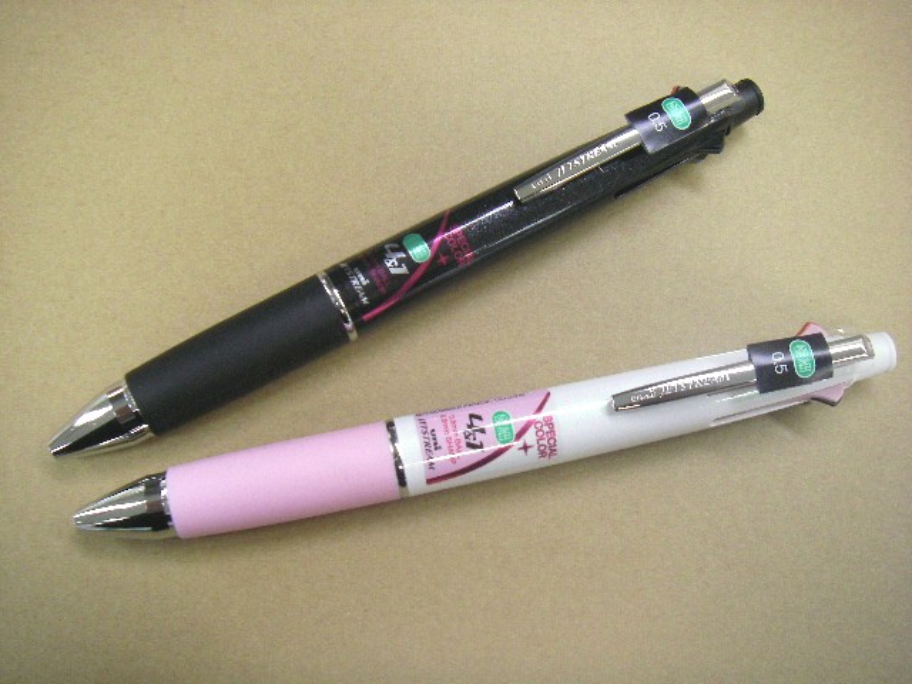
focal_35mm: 38
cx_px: 456
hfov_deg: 49.0
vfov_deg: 37.7
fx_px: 1001
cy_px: 342
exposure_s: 1/50
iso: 320
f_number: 3.3
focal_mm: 6.3
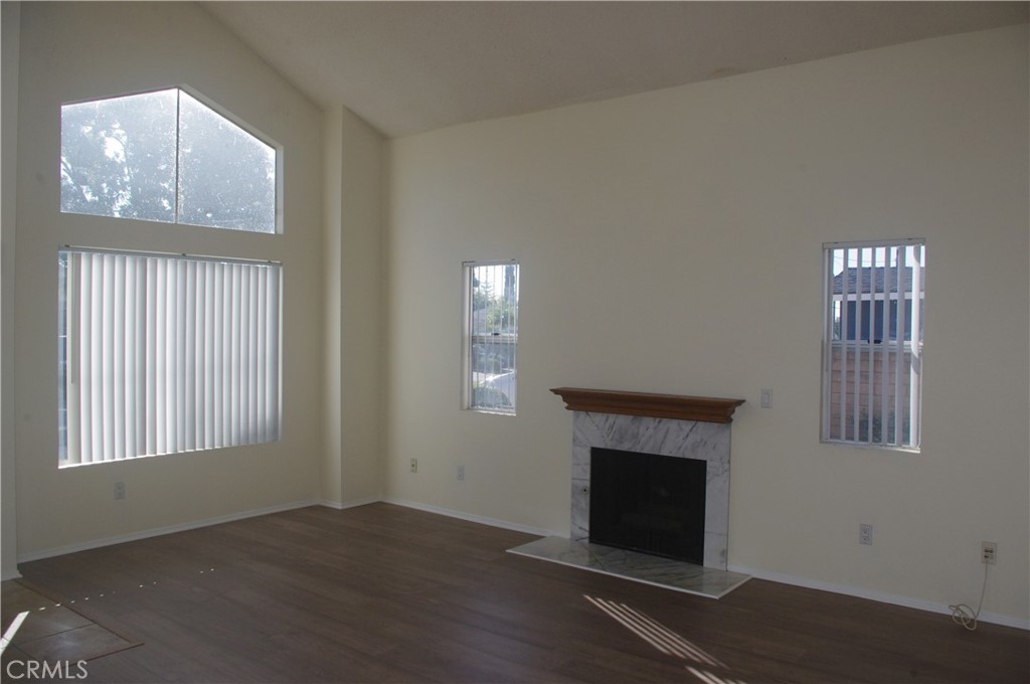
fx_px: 772
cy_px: 342
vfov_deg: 47.8
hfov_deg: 67.4
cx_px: 515
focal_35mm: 27
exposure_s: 1/180
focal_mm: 18
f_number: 11
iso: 400
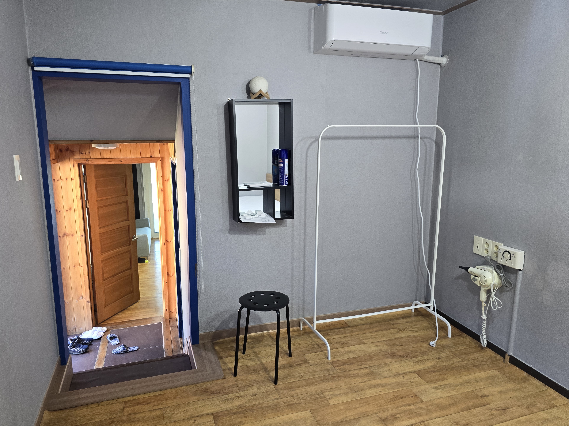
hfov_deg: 71.6
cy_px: 205
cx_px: 277
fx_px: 395
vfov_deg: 56.8
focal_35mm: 24
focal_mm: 6.3
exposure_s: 1/120
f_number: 1.7
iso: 320
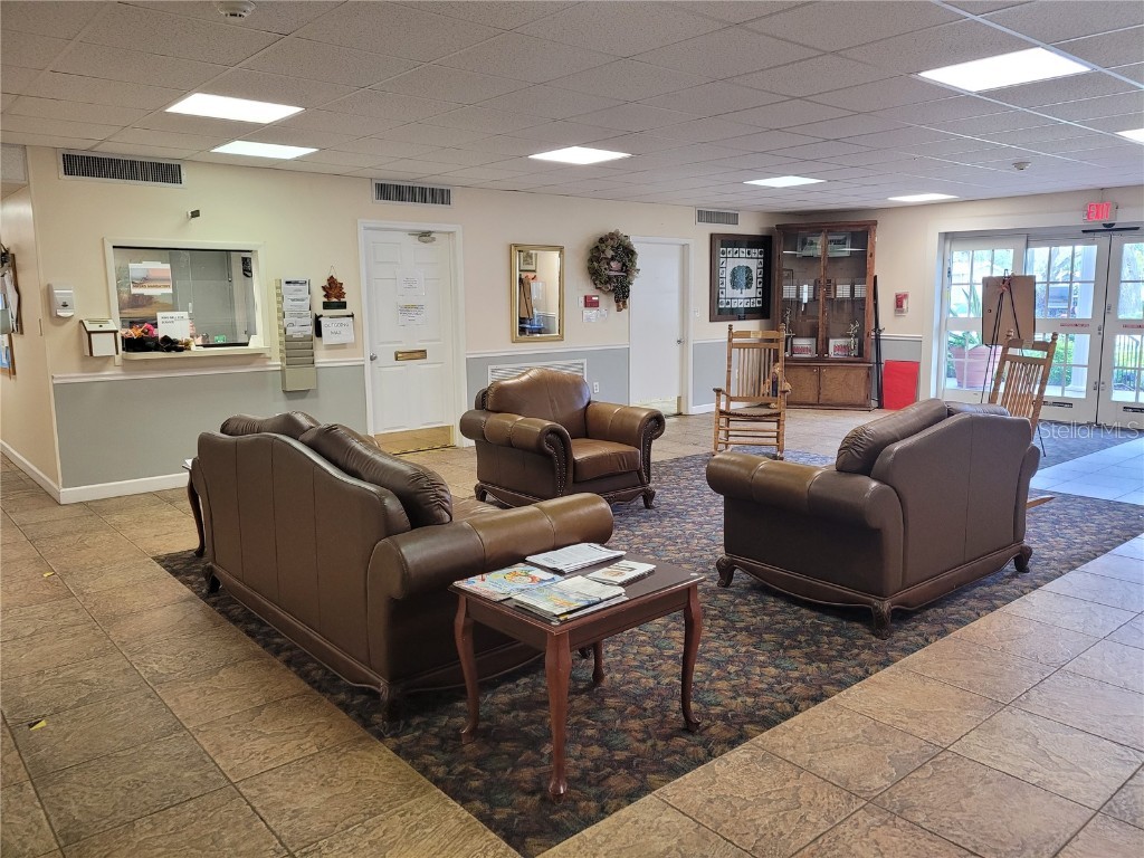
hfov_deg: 67.3
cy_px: 429
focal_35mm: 26
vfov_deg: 53.1
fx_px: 859
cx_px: 572
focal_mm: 5.4
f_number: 1.8
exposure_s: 1/119
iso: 320
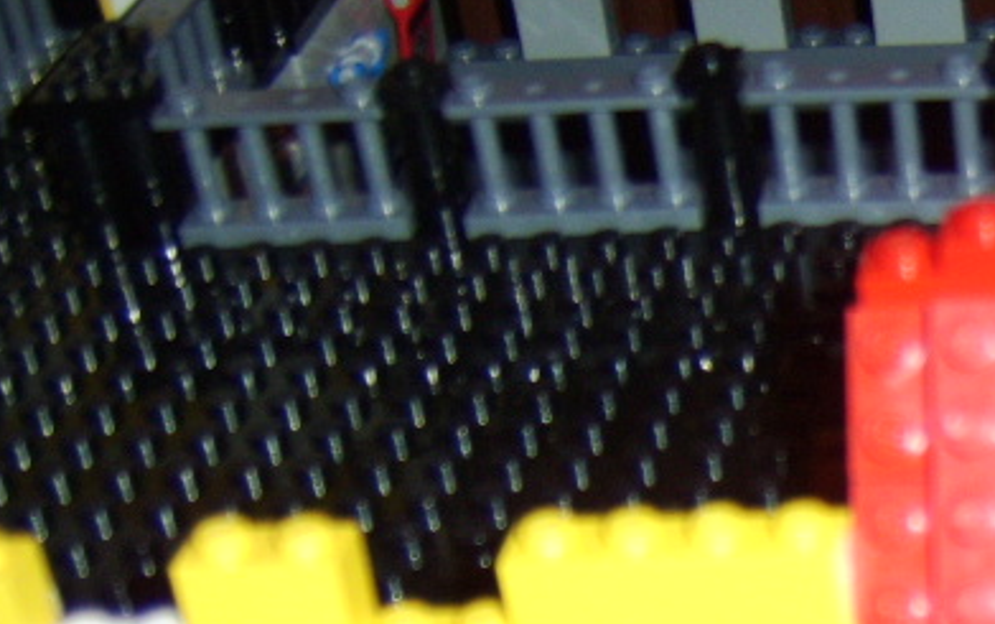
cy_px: 843
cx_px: 1285
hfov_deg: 21.8
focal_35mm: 86
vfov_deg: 14.5
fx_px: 2334
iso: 200
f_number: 2.7
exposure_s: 1/30
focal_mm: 8.13
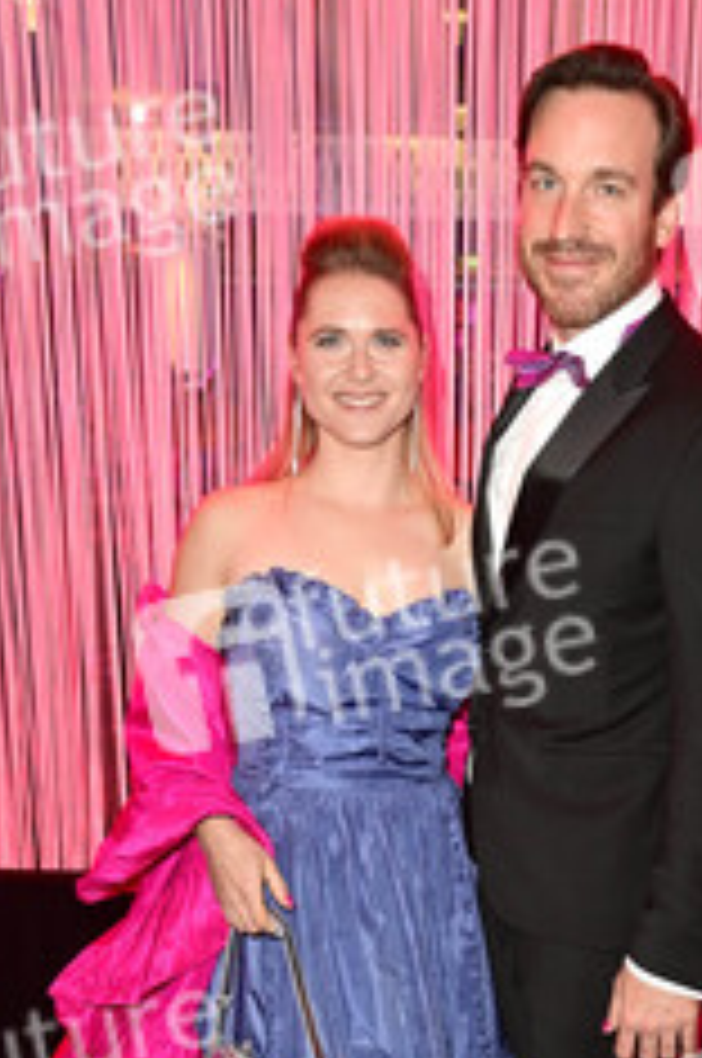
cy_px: 873
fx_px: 1496
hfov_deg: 26.2
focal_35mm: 51
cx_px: 495
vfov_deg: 37.3
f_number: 5
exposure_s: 1/80
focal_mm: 30
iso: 2000
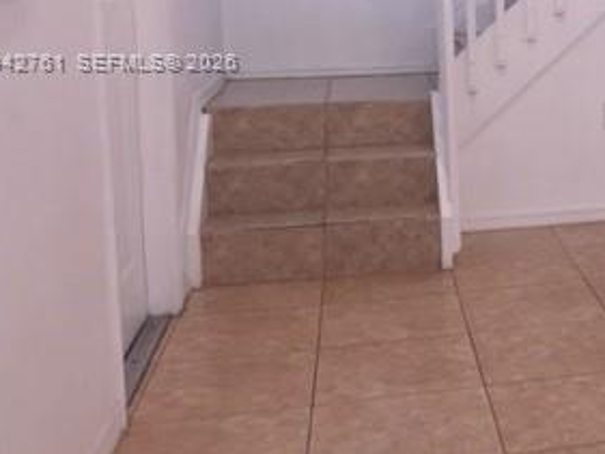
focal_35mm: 66
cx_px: 631
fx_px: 1154
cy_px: 62
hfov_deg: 27.4
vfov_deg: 21.9
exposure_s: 1/30
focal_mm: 4.15
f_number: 2.2
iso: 64
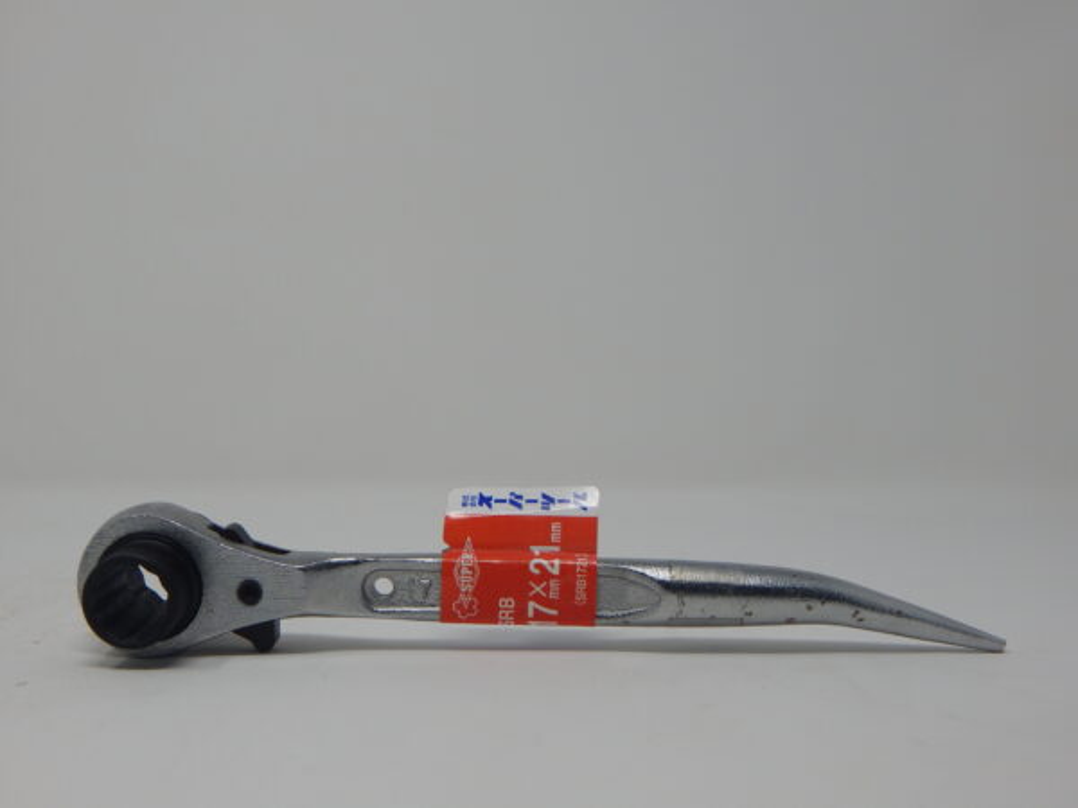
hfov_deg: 39.7
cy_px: 404
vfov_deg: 30.3
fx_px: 1495
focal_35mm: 48
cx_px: 539
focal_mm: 8.6
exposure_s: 1/160
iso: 125
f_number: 3.7
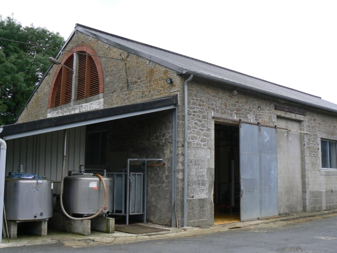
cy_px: 125
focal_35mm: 38
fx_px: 370
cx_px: 164
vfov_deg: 37.7
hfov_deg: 49.0
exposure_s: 1/125
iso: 80
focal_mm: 6
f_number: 5.6
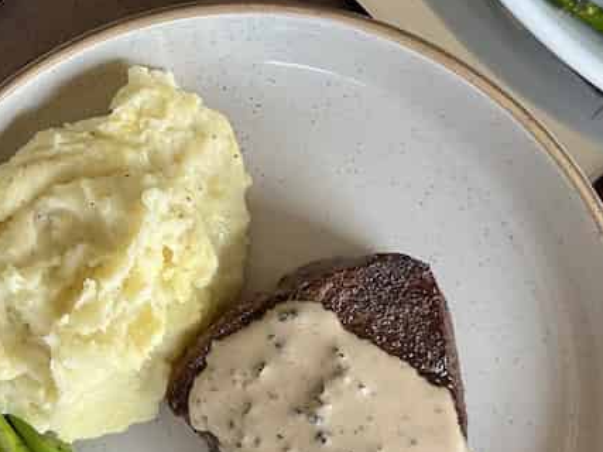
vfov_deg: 11.0
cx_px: -41
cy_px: 202
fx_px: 2351
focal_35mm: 135
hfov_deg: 14.3
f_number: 1.8
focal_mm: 6.9
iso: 125
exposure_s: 1/120
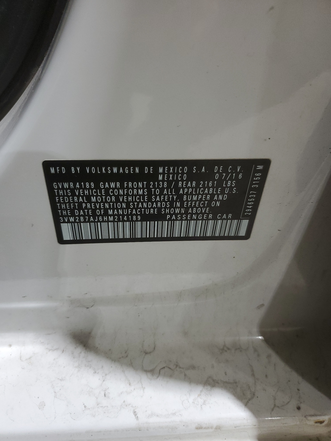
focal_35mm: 26
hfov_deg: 53.1
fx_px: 331
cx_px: 166
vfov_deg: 67.3
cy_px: 220
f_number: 1.5
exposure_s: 1/60.2
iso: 107
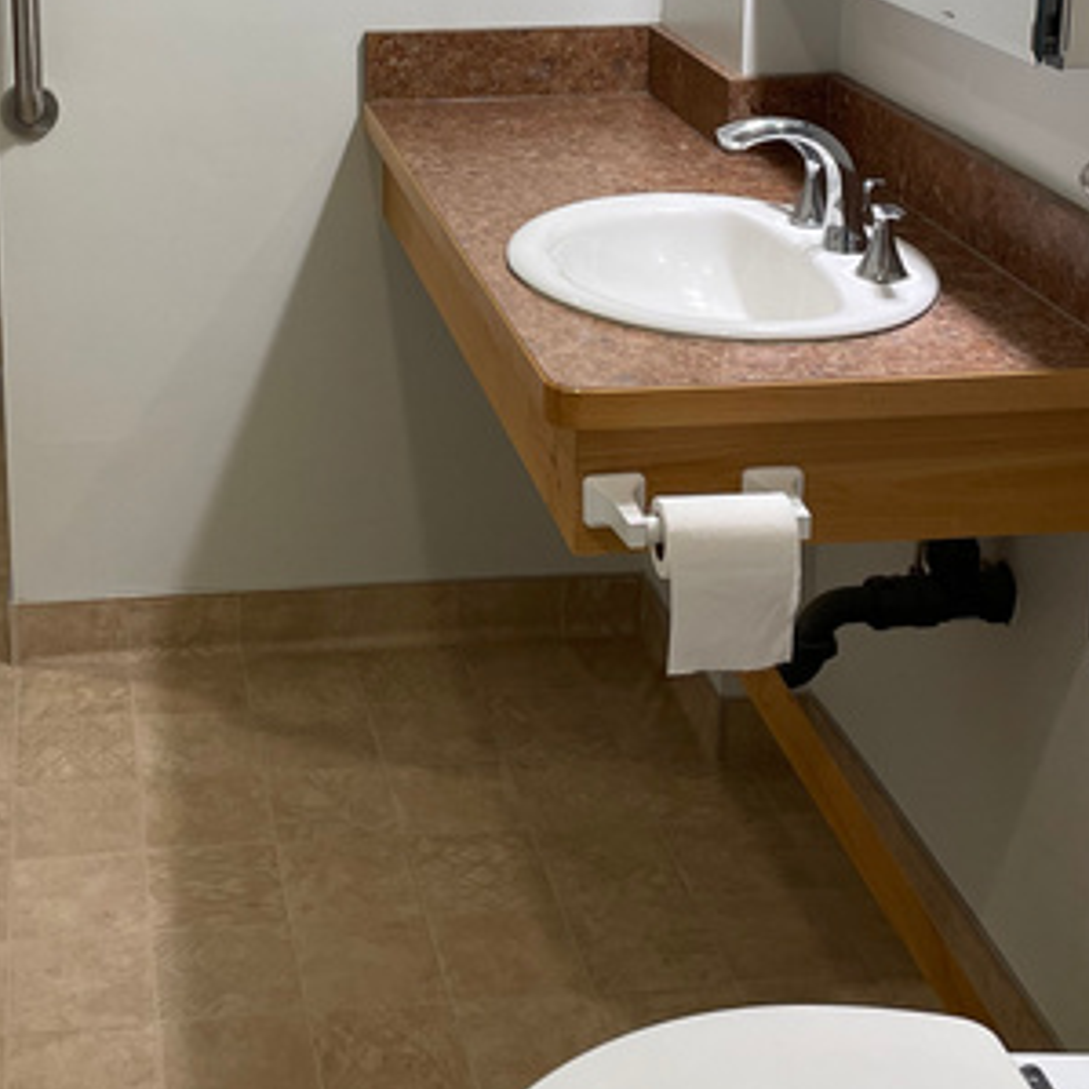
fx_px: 2100
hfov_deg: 28.7
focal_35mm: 59
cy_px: 124
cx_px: 310
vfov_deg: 28.1
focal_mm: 4.2
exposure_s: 1/120
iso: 100
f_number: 1.6
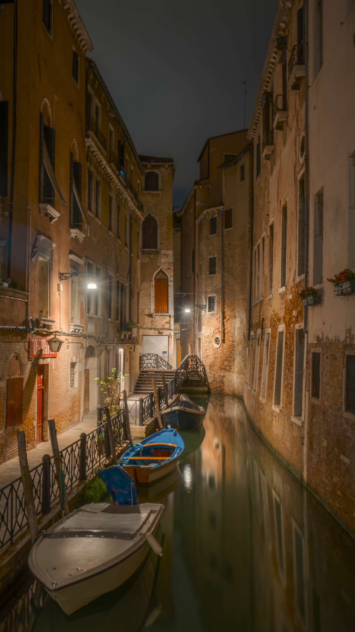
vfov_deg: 50.5
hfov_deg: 29.7
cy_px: 316
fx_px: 669
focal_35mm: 40
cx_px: 162
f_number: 8
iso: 125
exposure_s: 120
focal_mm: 38
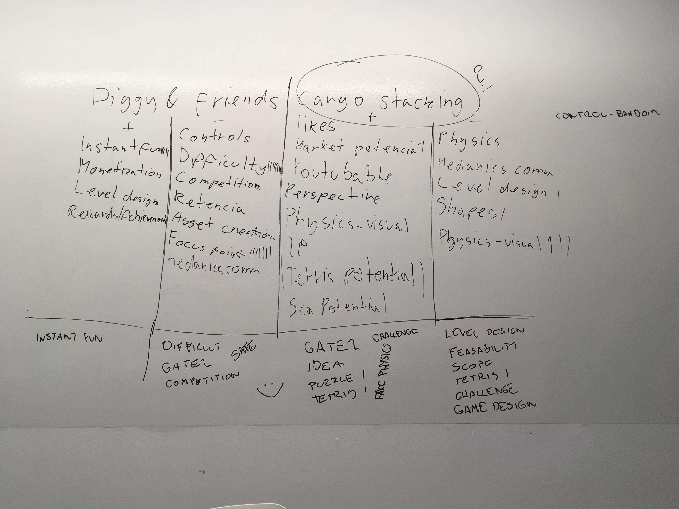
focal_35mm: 29
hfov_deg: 61.7
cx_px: 340
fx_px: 569
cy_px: 254
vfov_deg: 48.2
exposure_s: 1/50
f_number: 2.2
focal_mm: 4.15
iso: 32
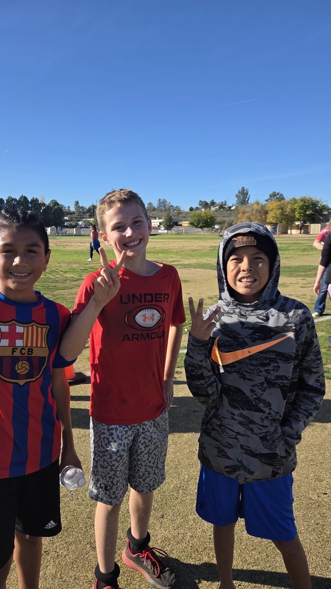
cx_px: 157
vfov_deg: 71.9
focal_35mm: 26
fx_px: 406
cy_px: 299
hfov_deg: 44.4
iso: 80
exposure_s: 1/3608
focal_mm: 5.4
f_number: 1.8
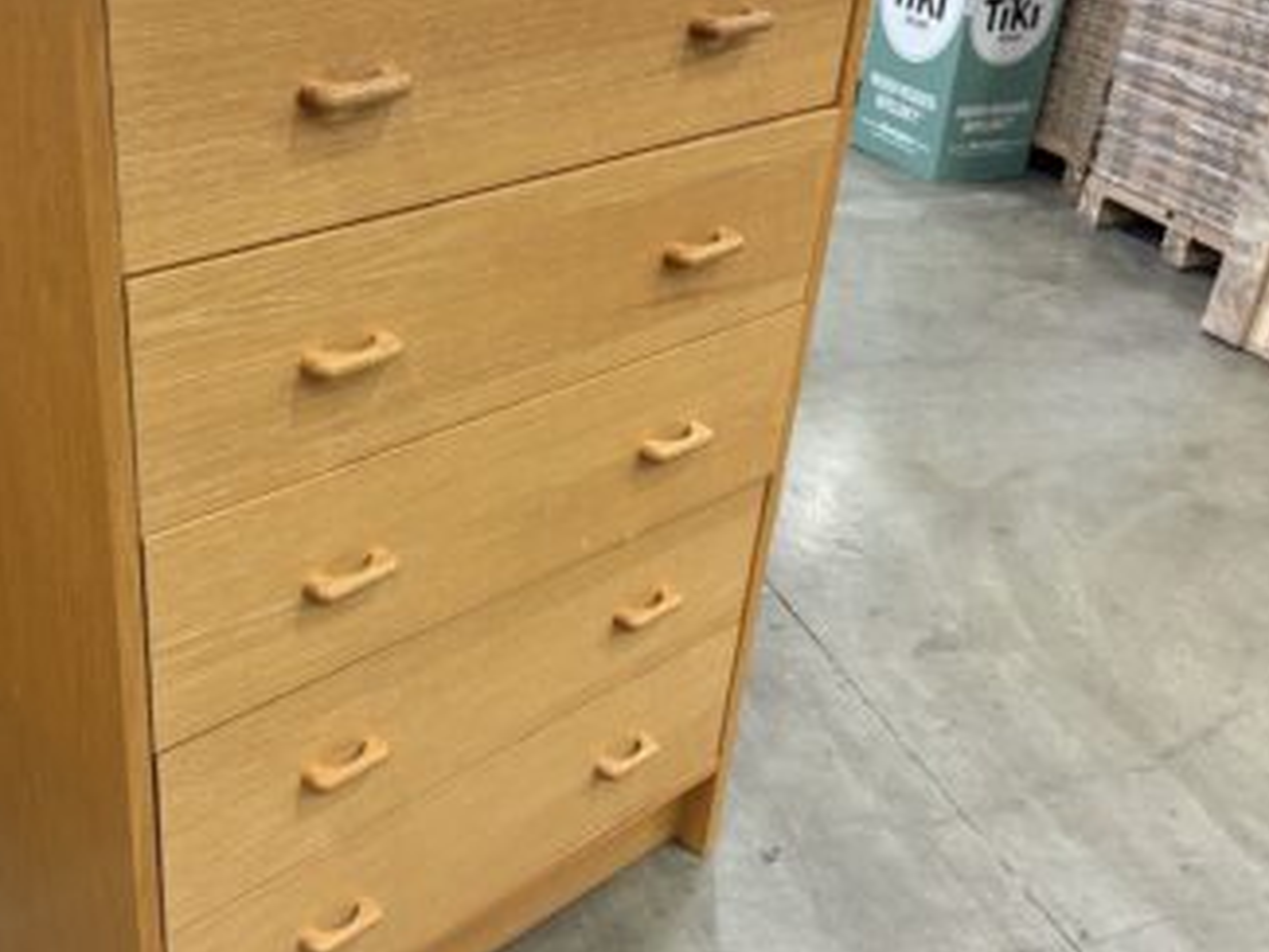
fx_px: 1467
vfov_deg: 36.0
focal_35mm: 40
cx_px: 402
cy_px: 474
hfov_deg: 45.9
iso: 250
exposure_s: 1/60
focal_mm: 5.96
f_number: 1.6
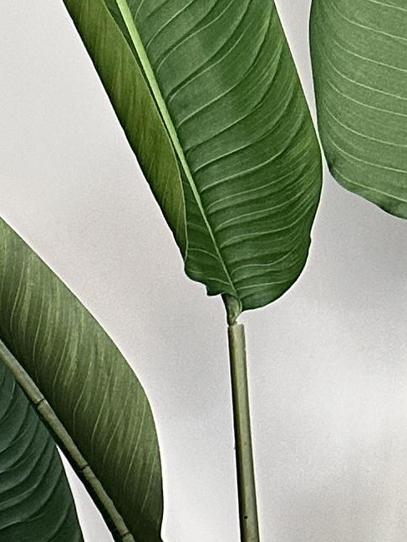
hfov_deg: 8.8
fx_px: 2335
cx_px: -647
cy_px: 1061
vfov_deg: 11.9
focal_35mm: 149
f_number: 1.78
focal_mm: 6.86
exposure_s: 1/100
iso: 200
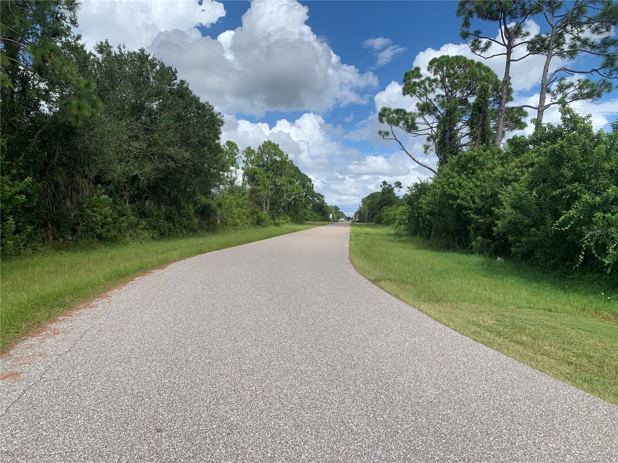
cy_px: 232
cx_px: 309
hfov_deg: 67.3
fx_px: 464
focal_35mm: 26
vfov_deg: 53.1
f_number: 1.8
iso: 25
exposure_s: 1/2755
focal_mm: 4.25
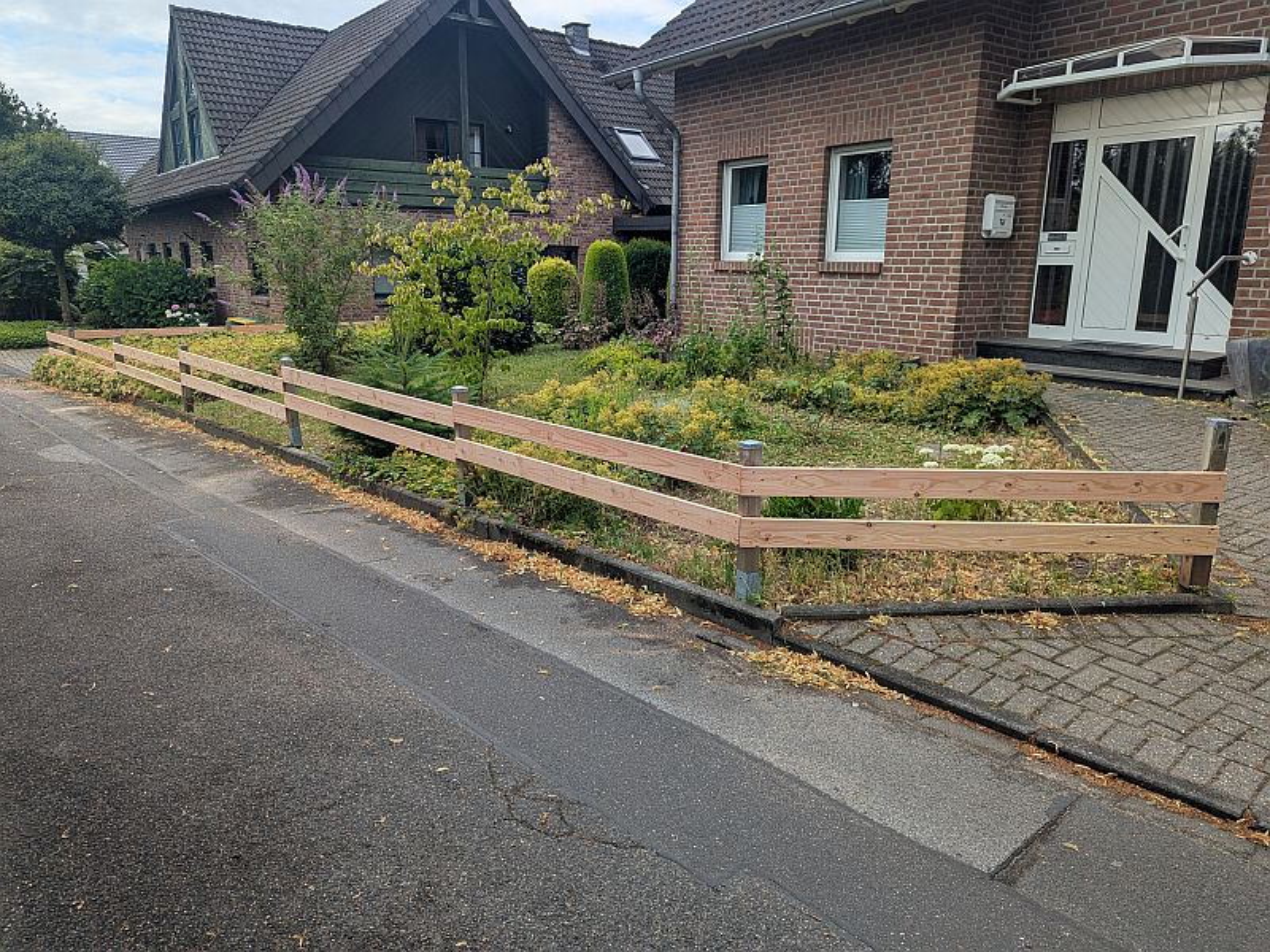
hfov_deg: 71.6
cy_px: 476
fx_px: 881
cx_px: 635
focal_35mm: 24
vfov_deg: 56.8
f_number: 1.85
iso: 46
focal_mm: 6.81
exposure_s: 1/1332
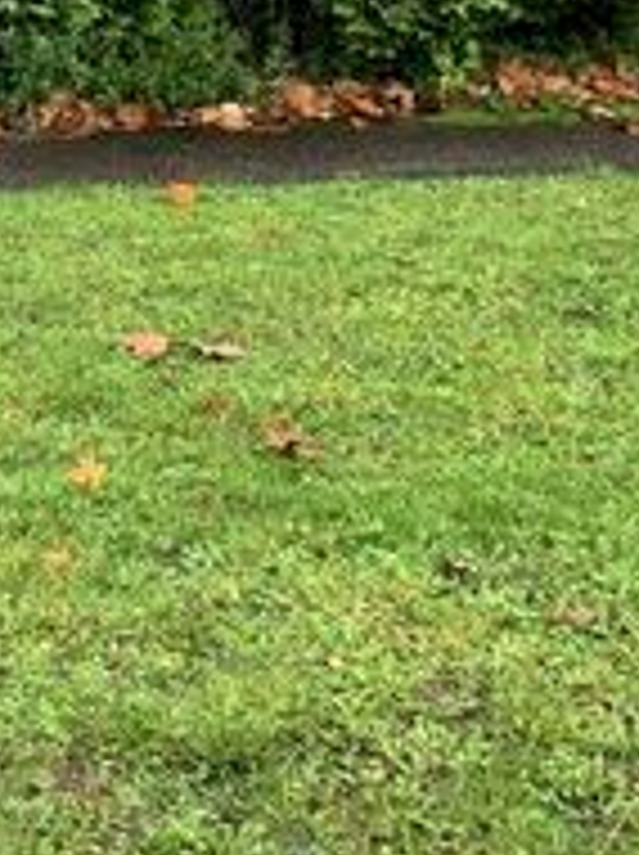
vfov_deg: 19.1
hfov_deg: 13.8
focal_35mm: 96
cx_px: -477
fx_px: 2368
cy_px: -223
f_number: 1.8
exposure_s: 1/122
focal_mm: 4.25
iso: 25
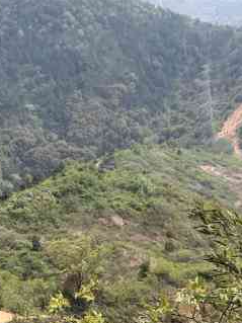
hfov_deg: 18.0
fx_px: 765
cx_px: 96
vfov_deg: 22.3
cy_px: 373
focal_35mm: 82
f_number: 1.8
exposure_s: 1/1330
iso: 20
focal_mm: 3.99
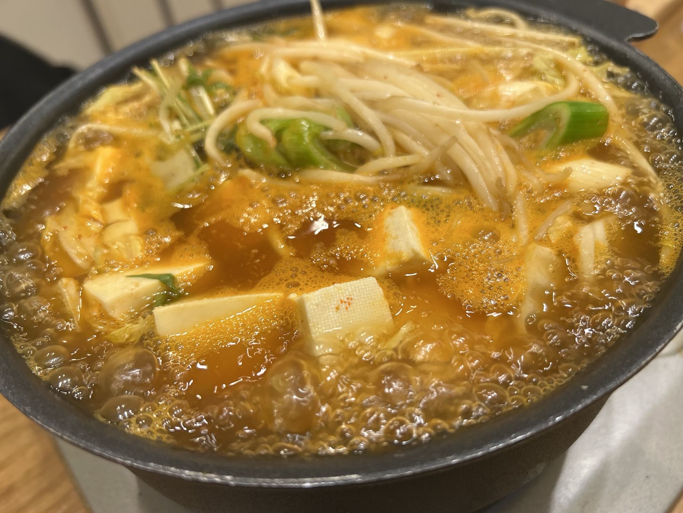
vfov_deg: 53.1
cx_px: 342
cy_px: 256
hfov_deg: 67.3
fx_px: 513
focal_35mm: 26
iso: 100
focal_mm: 5.7
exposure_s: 1/100
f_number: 1.5
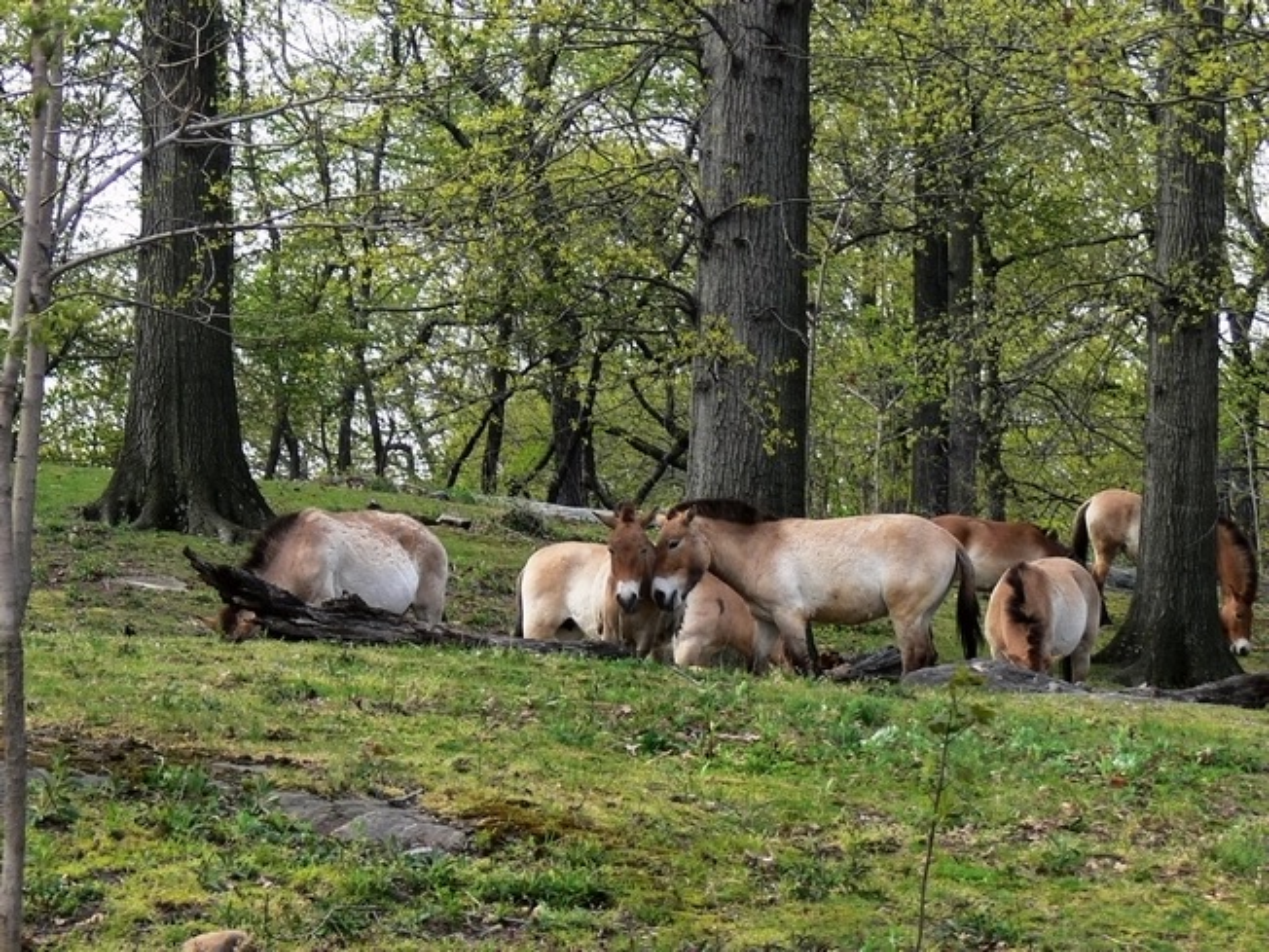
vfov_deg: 7.5
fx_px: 7295
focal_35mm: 199
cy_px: 476
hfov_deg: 9.9
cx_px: 634
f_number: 3.6
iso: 80
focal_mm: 26.4
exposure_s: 1/250
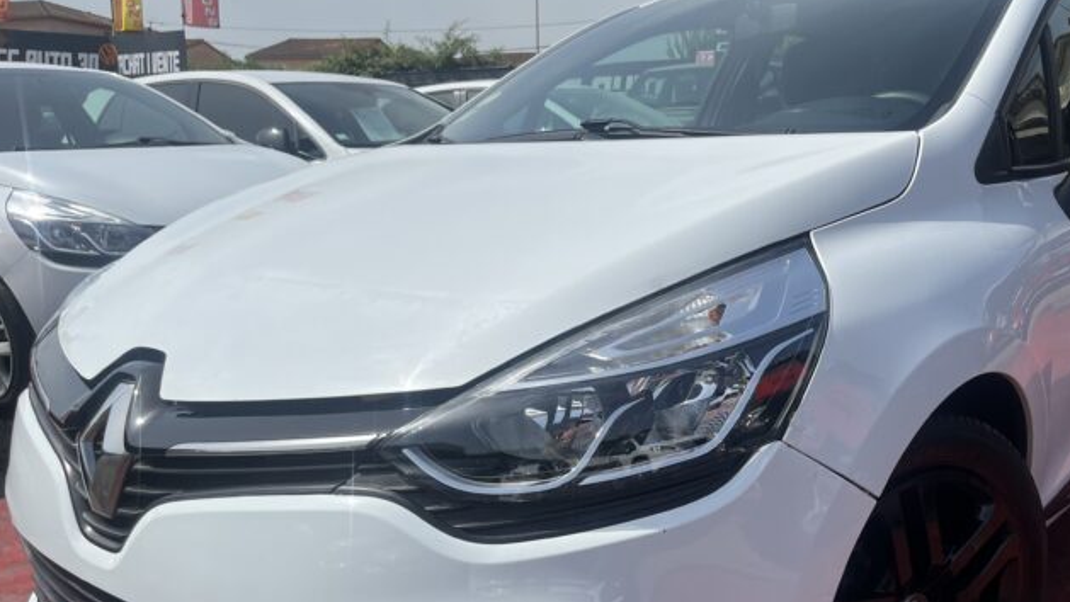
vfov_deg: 32.4
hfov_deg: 54.8
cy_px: 432
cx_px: 653
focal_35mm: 36
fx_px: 1022
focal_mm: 5.1
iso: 50
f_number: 1.6
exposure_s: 1/6173
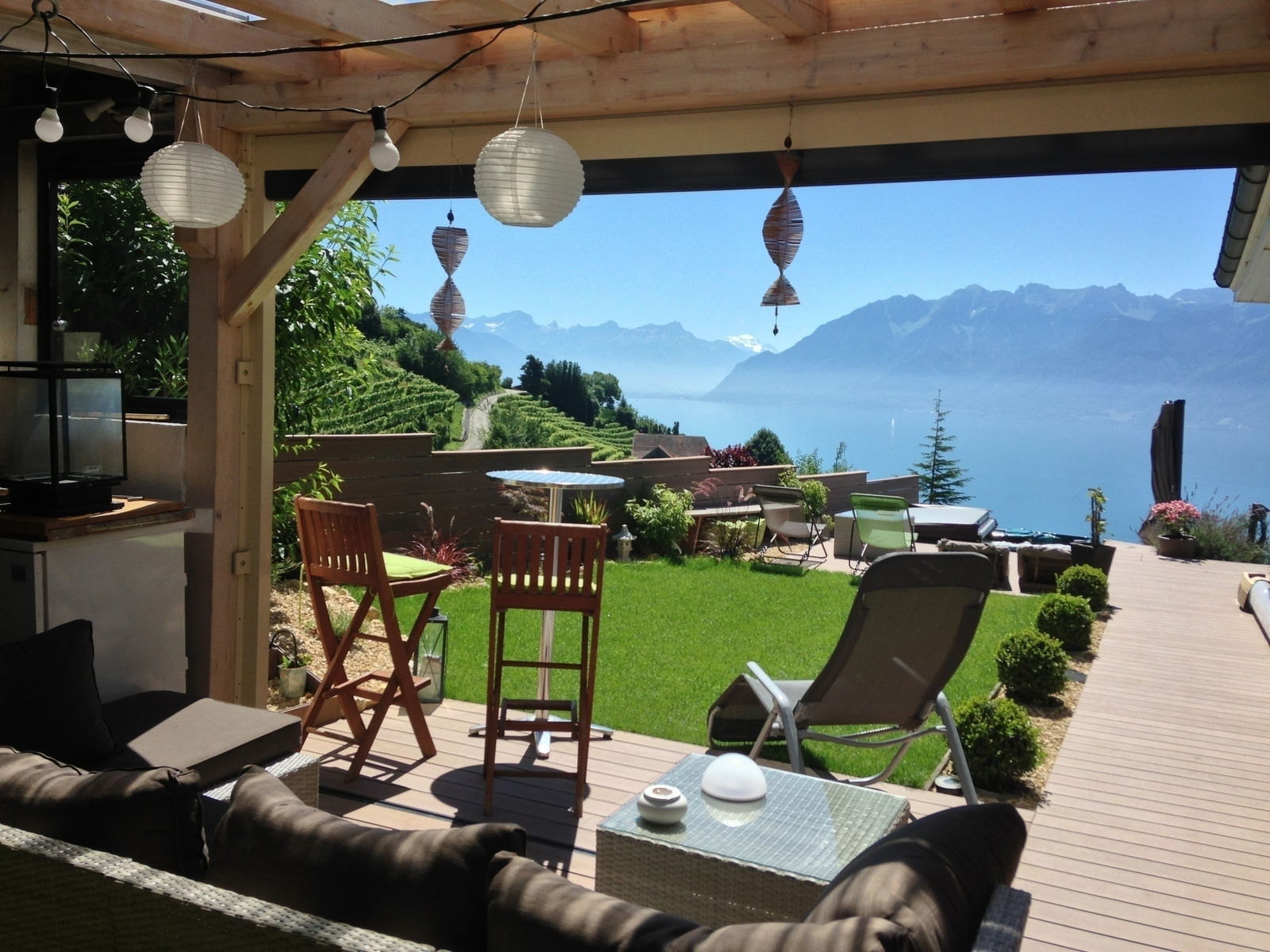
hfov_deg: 55.4
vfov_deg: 42.9
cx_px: 635
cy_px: 476
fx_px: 1211
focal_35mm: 33
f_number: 2.4
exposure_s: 1/1506
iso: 50
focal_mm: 4.13
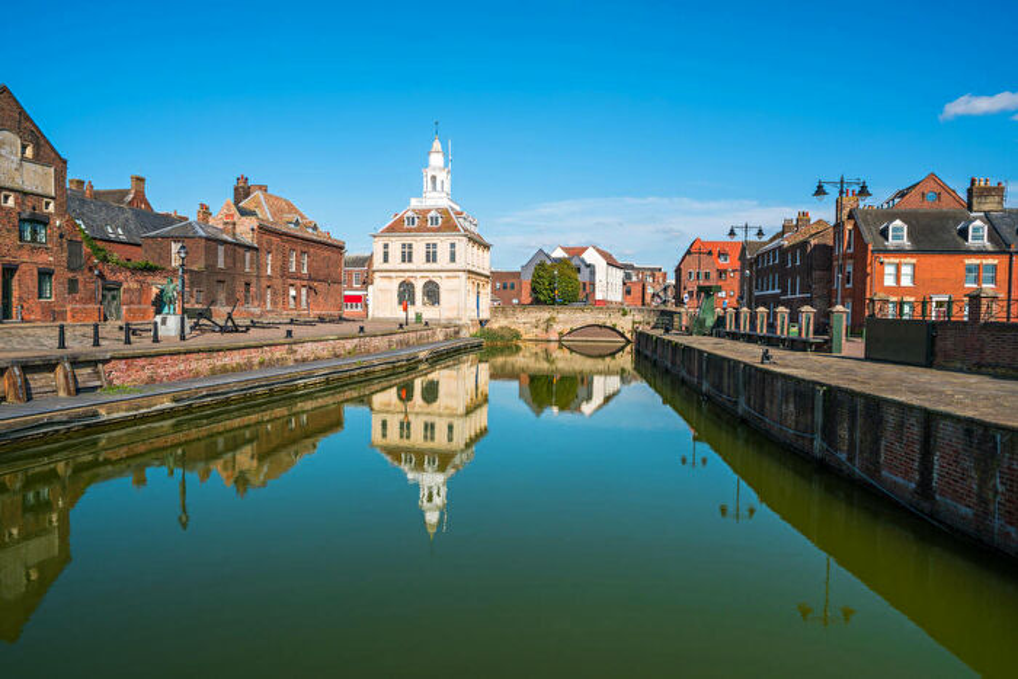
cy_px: 340
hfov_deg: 71.5
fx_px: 707
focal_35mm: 25
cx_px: 509
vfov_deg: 51.3
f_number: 11
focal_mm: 25
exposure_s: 1/160
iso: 100
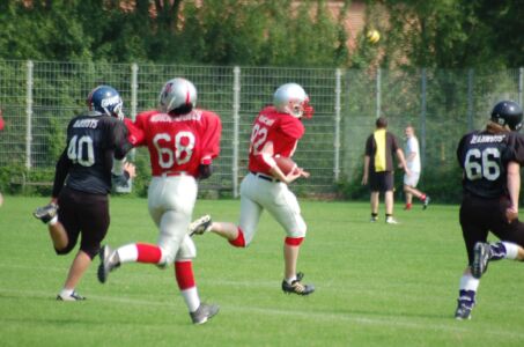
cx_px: 262
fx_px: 6536
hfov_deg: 4.6
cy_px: 174
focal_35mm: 450
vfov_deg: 3.0
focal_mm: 300
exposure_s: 1/640
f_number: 5.6
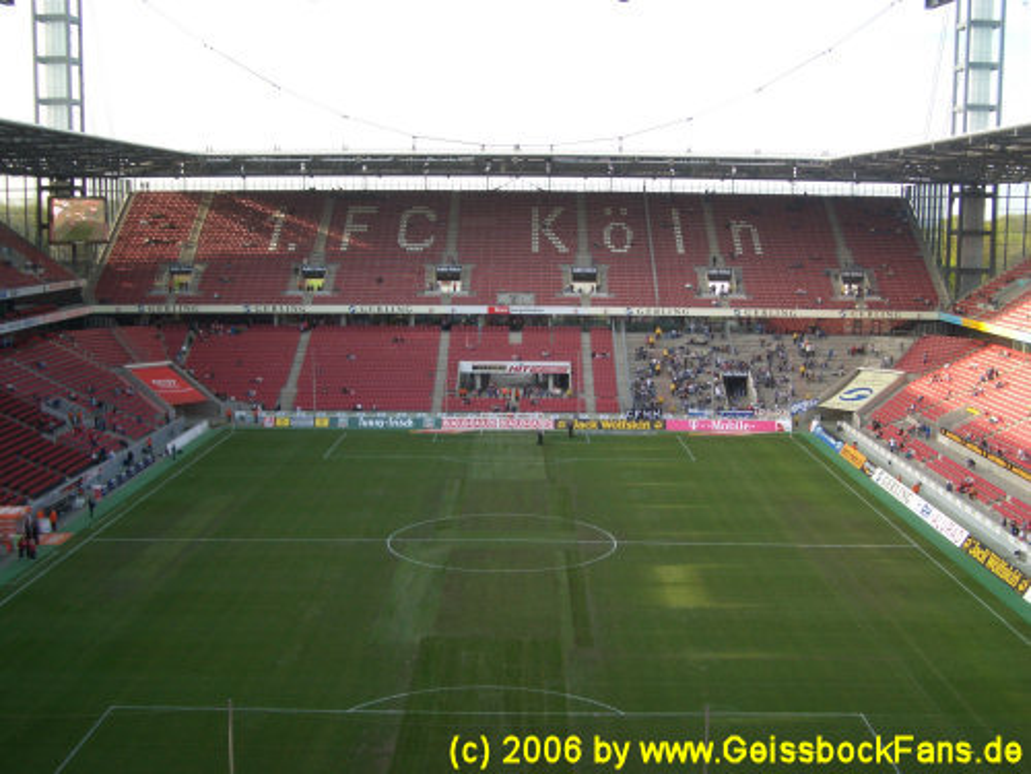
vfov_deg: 35.1
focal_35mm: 41
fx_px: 1221
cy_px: 387
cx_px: 516
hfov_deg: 45.8
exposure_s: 1/200
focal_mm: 6.8
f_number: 2.8
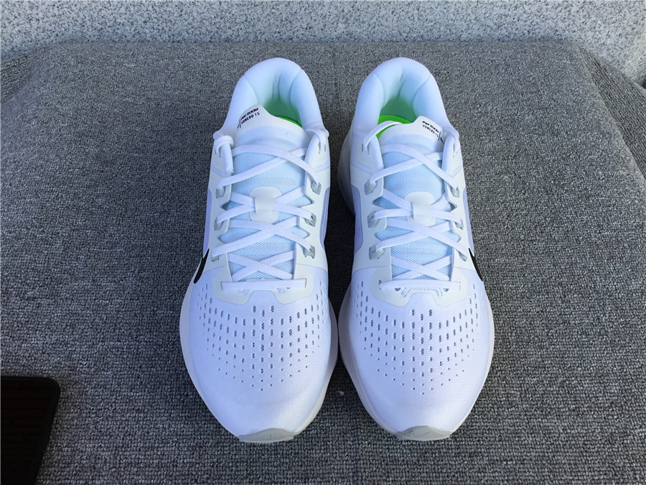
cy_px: 242
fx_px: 579
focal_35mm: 31
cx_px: 323
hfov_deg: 58.4
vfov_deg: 45.4
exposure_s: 1/288
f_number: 2.4
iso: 25
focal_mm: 3.3
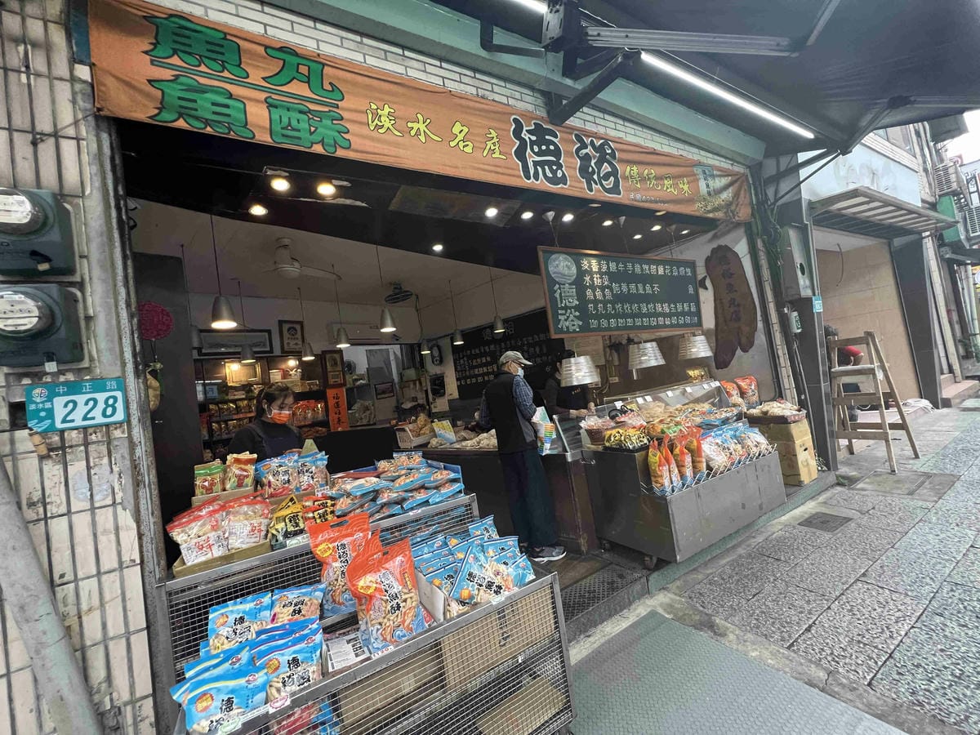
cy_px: 368
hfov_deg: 106.2
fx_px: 368
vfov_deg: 89.9
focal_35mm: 13
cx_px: 490
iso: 250
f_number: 1.8
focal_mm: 1.57
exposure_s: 1/120
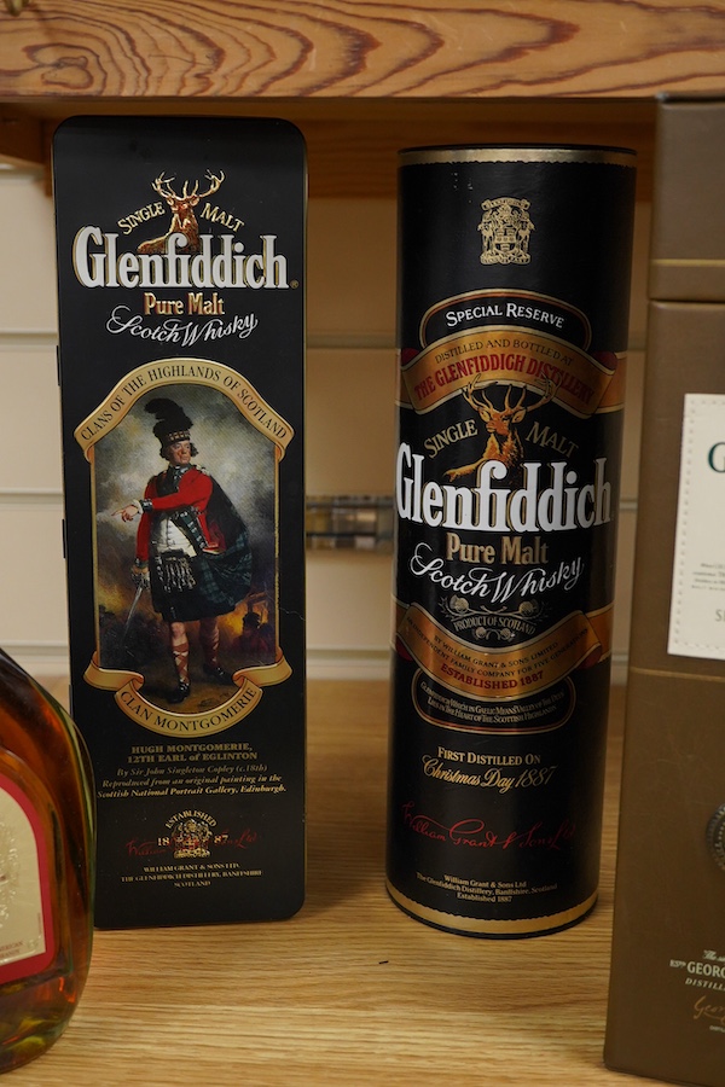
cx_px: 362
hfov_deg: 29.9
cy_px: 544
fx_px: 1359
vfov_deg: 43.6
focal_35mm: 45
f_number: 8
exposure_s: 1/125
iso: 1250
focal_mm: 30
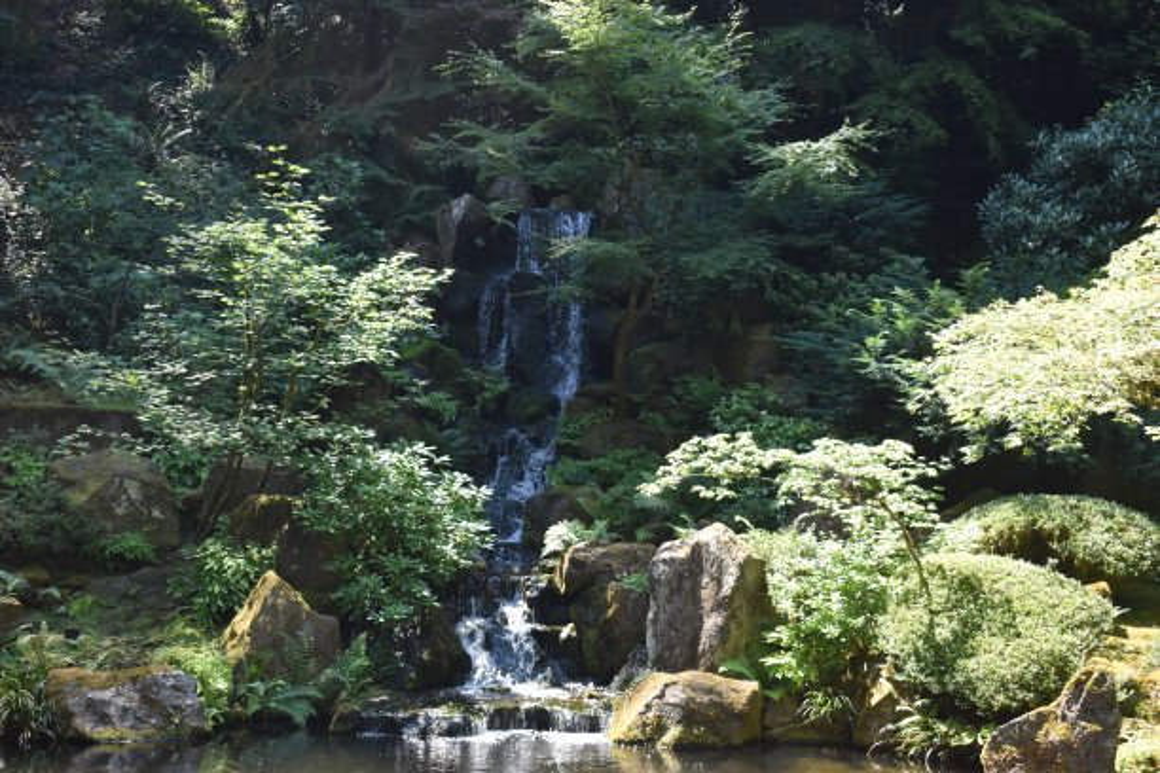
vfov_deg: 28.1
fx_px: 1547
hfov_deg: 41.1
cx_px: 580
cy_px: 386
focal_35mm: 48
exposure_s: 1/250
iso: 400
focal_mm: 32
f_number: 5.6
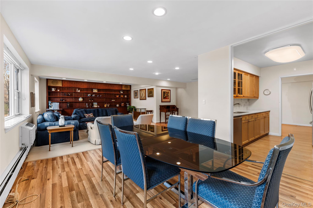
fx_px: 130
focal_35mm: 15
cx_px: 156
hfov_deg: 100.4
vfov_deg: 77.2
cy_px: 104
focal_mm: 15
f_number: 8
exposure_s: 1/13
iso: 500
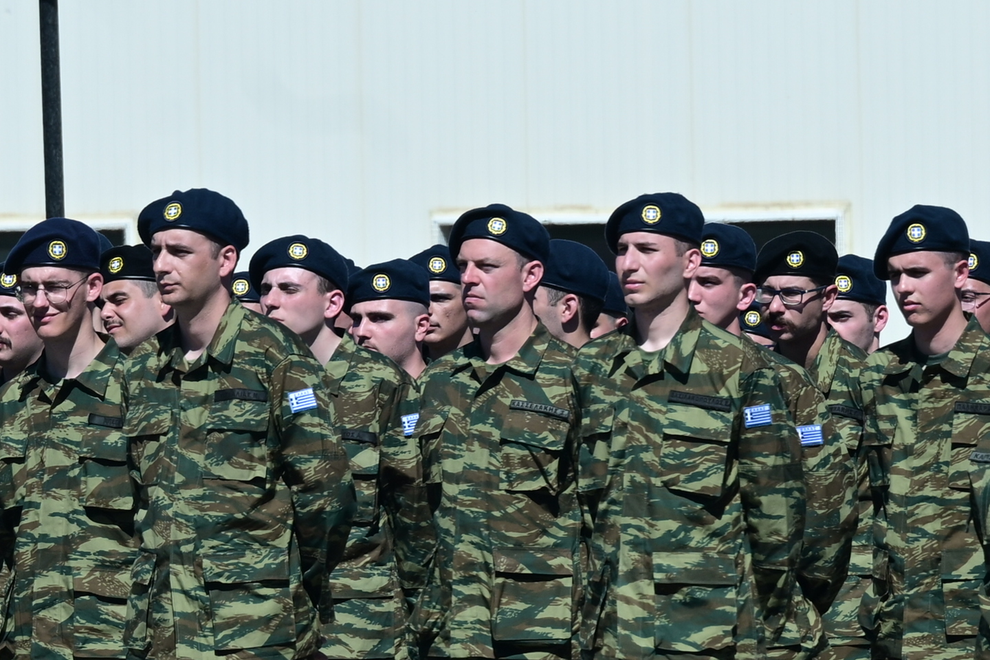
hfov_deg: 6.9
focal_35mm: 300
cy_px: 330
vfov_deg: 4.6
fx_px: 8249
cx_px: 495
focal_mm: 200
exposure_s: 1/500
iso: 125
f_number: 8
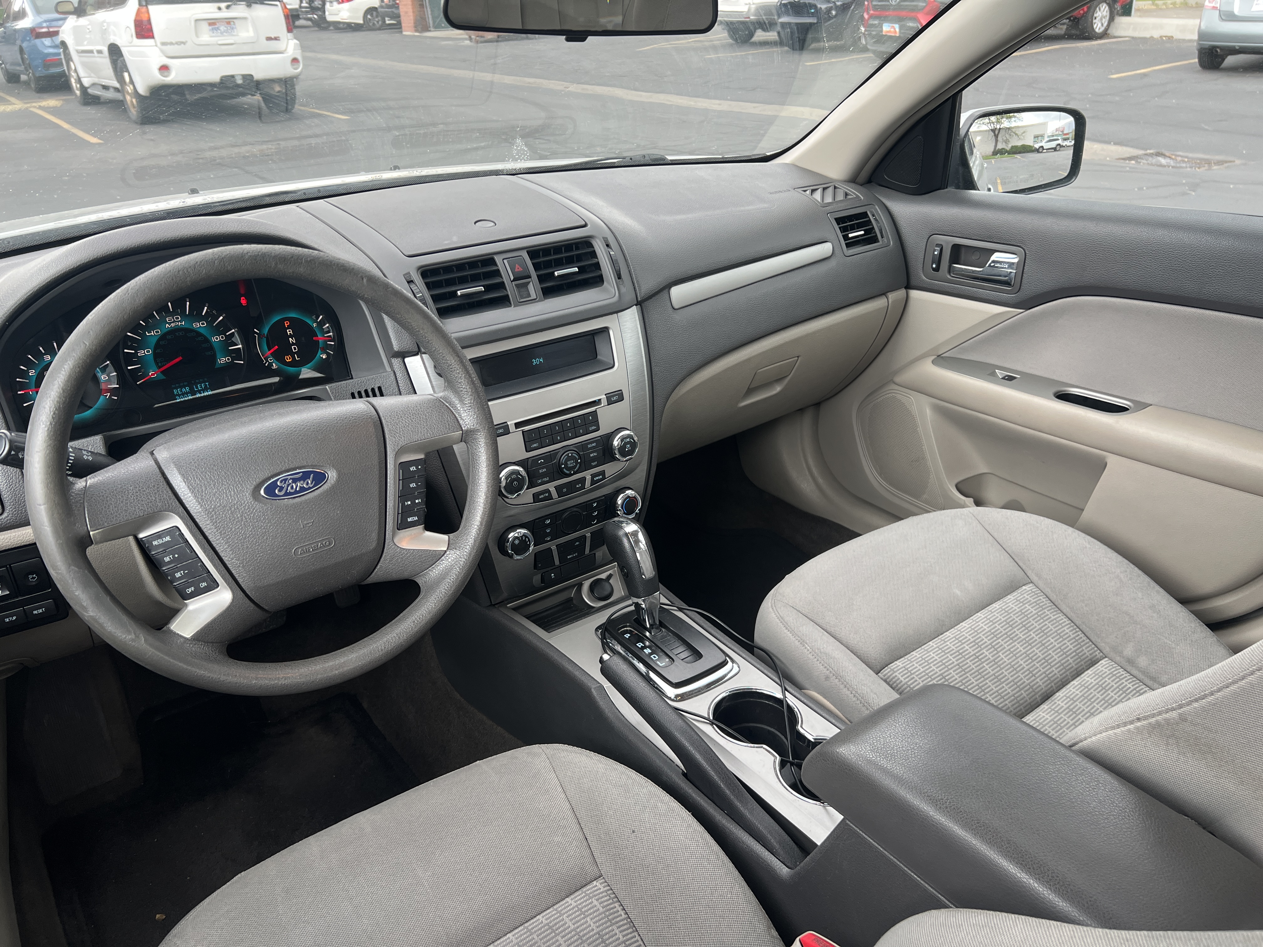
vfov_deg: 53.1
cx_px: 632
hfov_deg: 67.3
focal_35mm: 26
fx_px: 949
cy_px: 474
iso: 80
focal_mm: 5.7
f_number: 1.5
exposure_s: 1/121
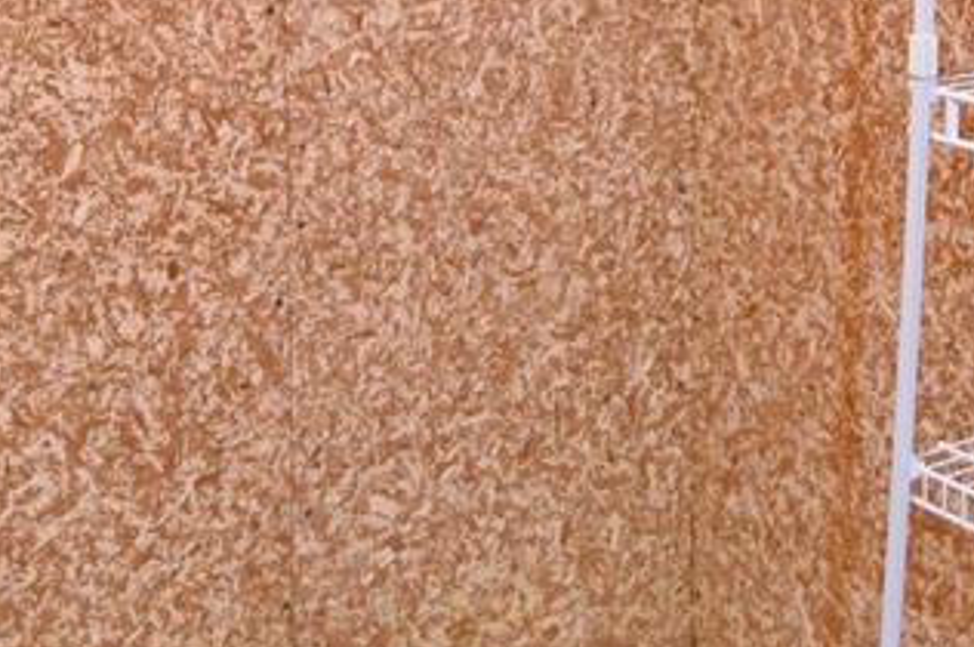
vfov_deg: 17.7
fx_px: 1973
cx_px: 629
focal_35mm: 73
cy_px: -129
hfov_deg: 27.6
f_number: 2.8
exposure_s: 1/125
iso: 1400
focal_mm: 16
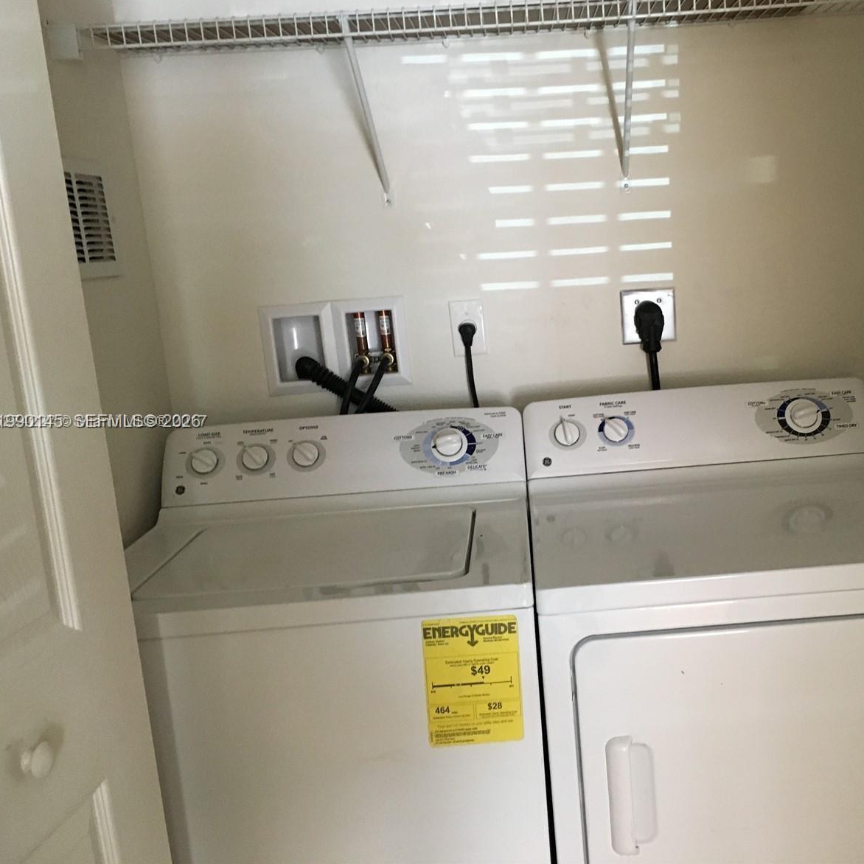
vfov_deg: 47.2
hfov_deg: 46.6
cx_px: 561
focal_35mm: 35
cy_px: 422
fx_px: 988
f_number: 2.2
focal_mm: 4.15
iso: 200
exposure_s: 1/17
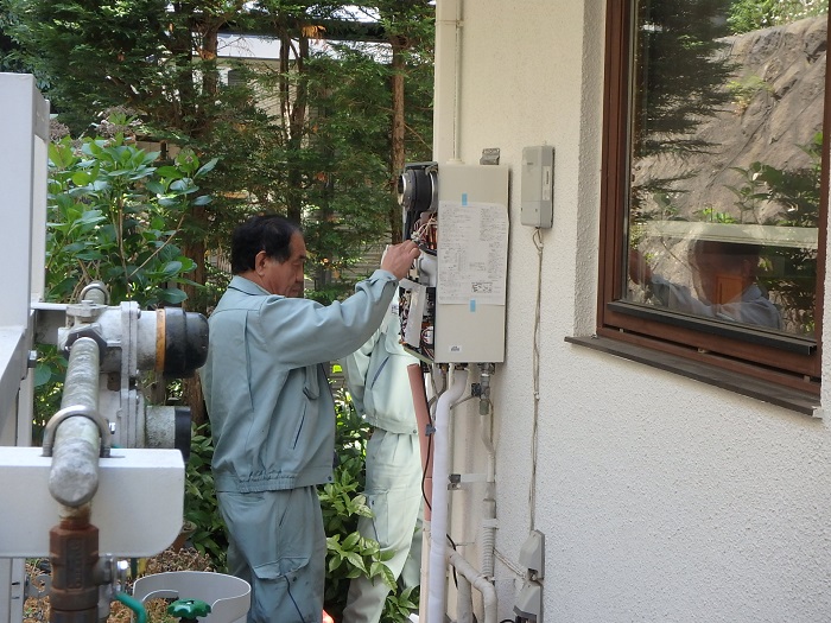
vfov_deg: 27.5
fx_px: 1272
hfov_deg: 36.2
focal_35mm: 53
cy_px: 312
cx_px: 416
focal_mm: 9.4
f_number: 5.2
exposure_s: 1/80
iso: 160
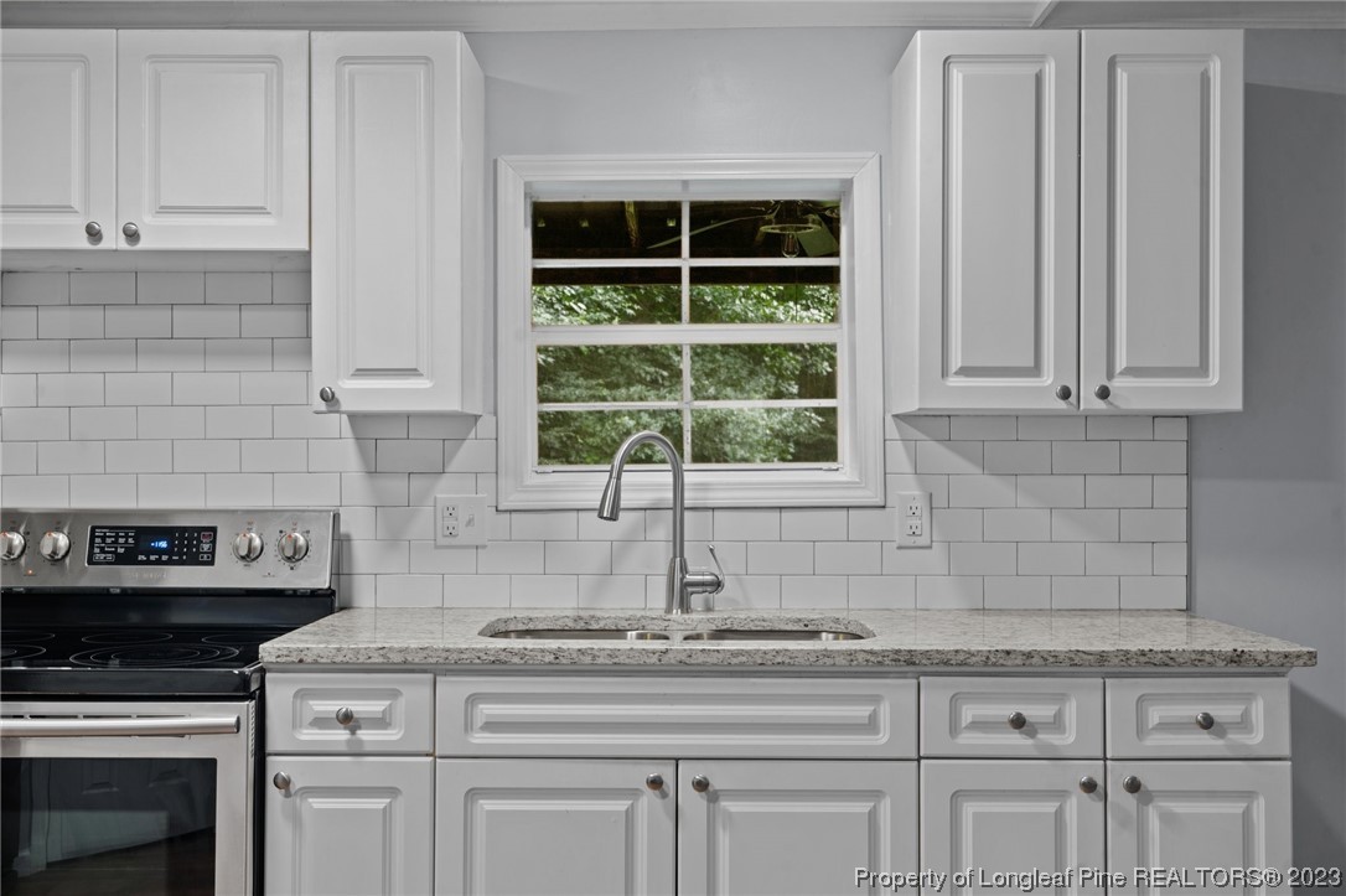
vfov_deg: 37.8
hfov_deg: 54.5
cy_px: 448
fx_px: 1308
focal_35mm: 35
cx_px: 673
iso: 200
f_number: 8
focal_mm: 35
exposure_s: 2.5
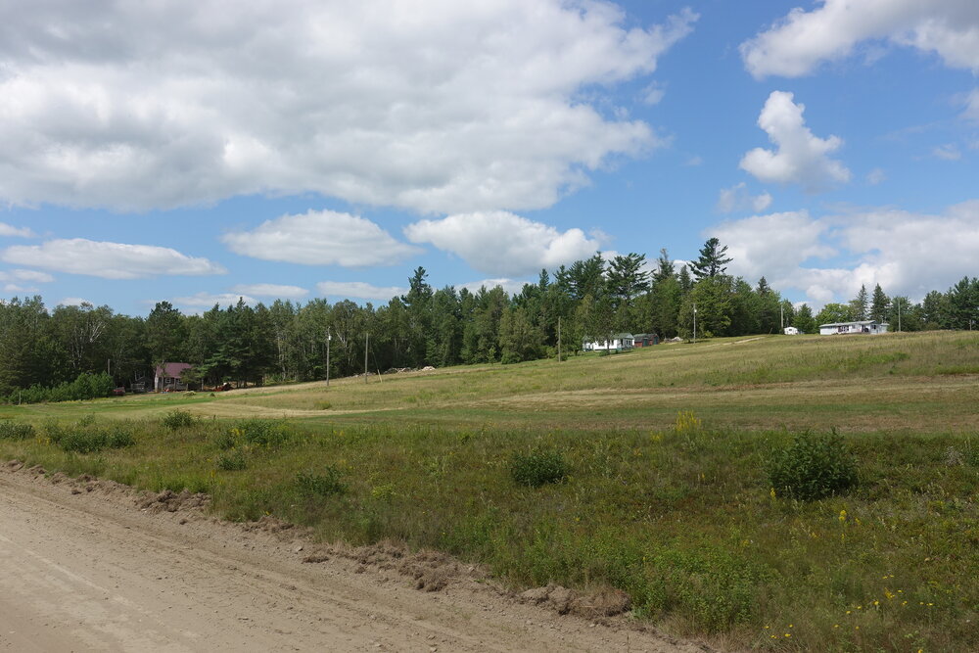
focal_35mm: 29
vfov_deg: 45.0
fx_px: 789
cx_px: 490
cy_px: 326
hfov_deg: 63.7
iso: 125
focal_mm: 10.7
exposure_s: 1/640
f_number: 5.6
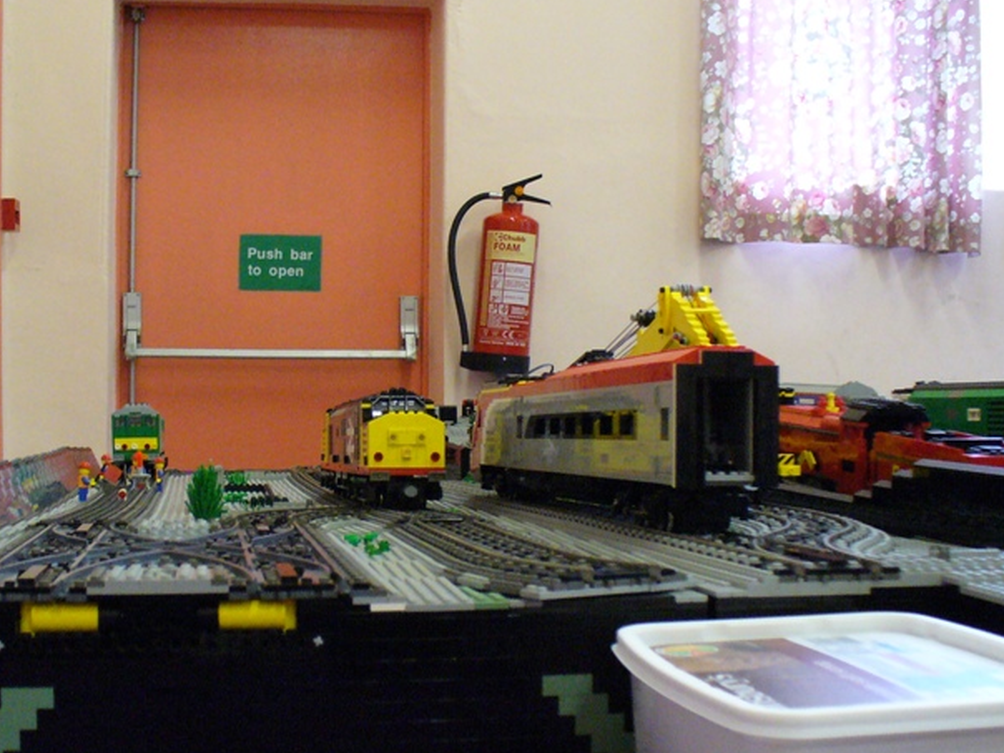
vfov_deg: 29.6
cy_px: 445
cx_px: 407
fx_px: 1421
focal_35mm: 49
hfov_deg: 38.8
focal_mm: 6.1
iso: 400
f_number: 2.8
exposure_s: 1/40
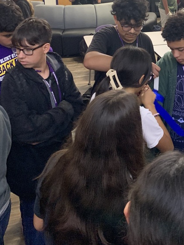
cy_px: 38
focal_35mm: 47
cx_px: 161
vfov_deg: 38.4
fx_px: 333
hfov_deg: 29.8
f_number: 1.8
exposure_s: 1/45
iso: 400
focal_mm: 4.25
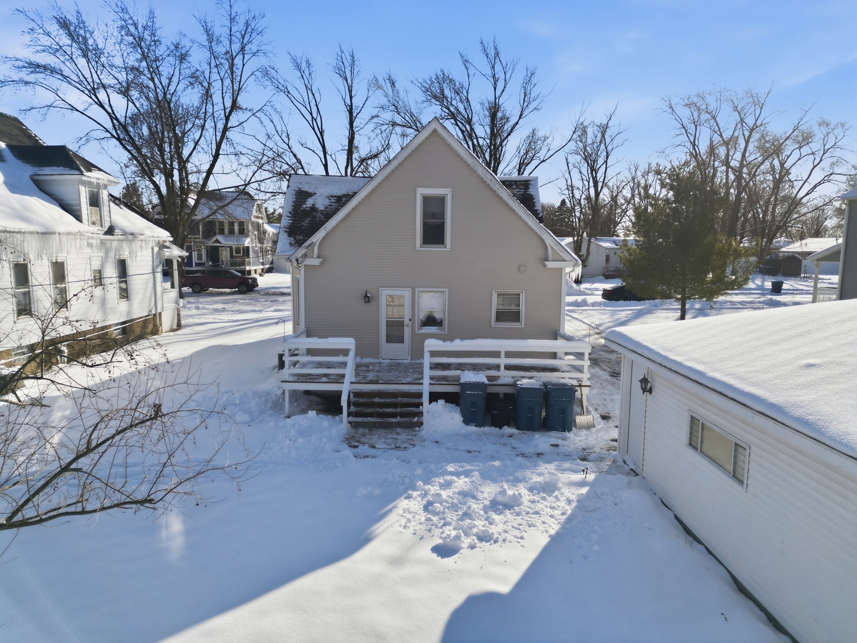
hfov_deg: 71.6
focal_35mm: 24
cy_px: 322
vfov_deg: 56.8
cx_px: 428
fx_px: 594
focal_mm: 6.7
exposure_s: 1/6000
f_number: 1.7
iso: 200
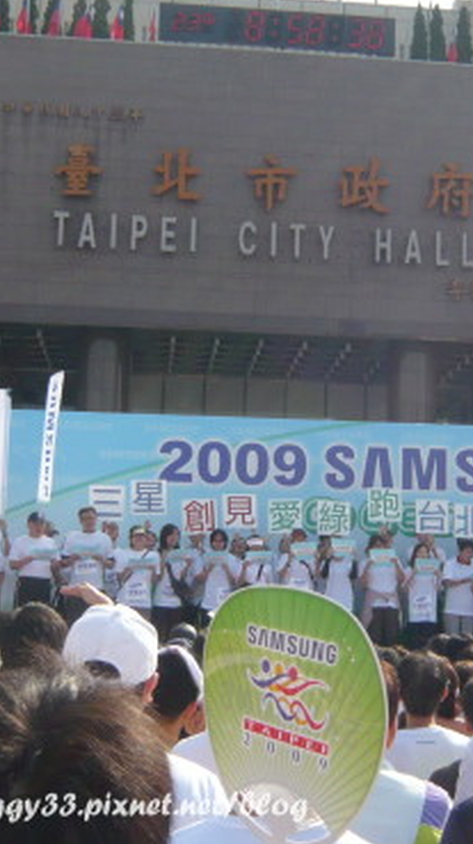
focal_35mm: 65
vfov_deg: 32.4
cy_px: 417
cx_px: 384
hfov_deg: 18.3
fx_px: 1452
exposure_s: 1/125
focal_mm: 4.6
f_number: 8
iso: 100
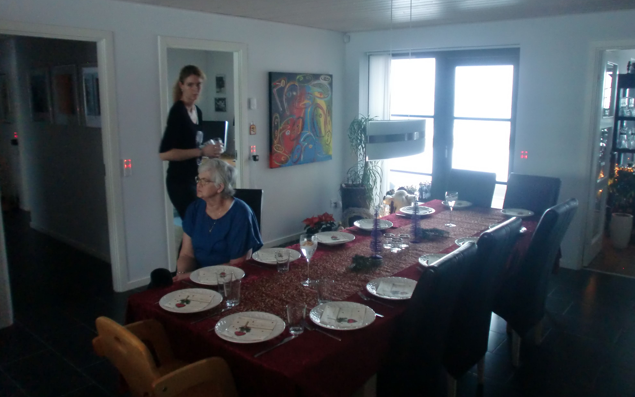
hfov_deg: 66.5
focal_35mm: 28
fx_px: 485
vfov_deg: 44.5
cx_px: 321
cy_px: 186
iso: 400
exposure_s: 1/25
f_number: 2.6
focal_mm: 4.65
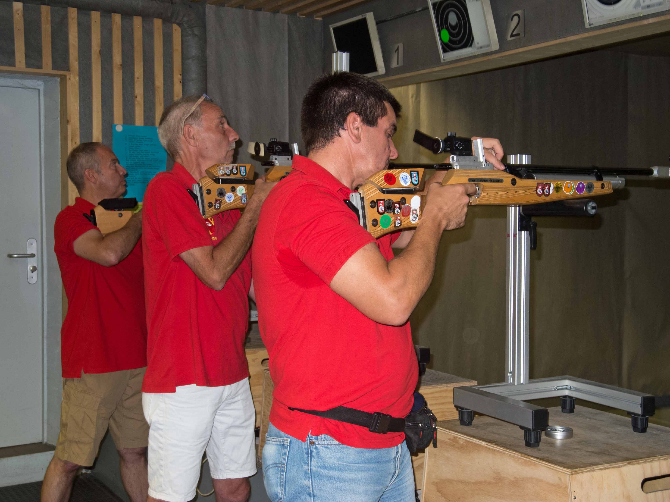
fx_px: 968
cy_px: 251
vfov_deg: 29.1
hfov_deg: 38.2
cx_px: 335
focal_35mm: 50
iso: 250
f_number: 3.5
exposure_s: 1/30
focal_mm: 10.7
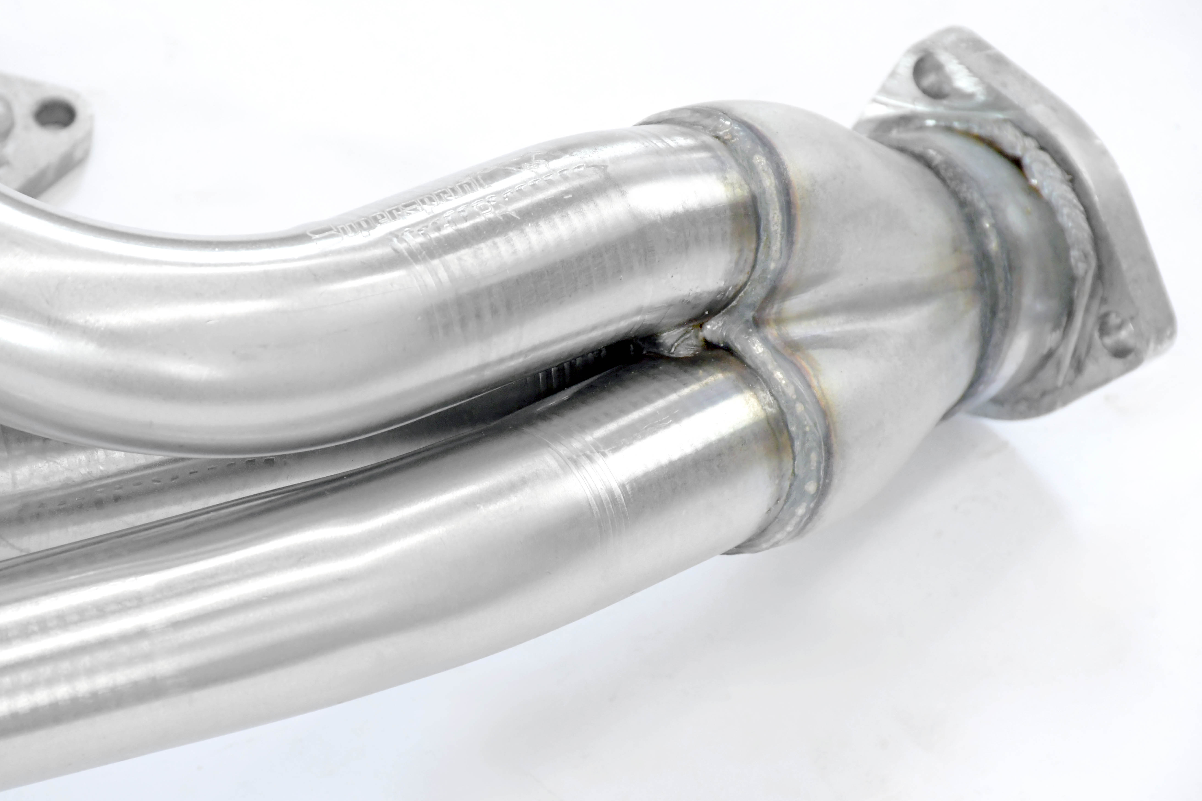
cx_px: 565
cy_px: 389
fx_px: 7479
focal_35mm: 224
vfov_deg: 6.1
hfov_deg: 9.2
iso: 2500
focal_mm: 140
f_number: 10
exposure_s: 1/160
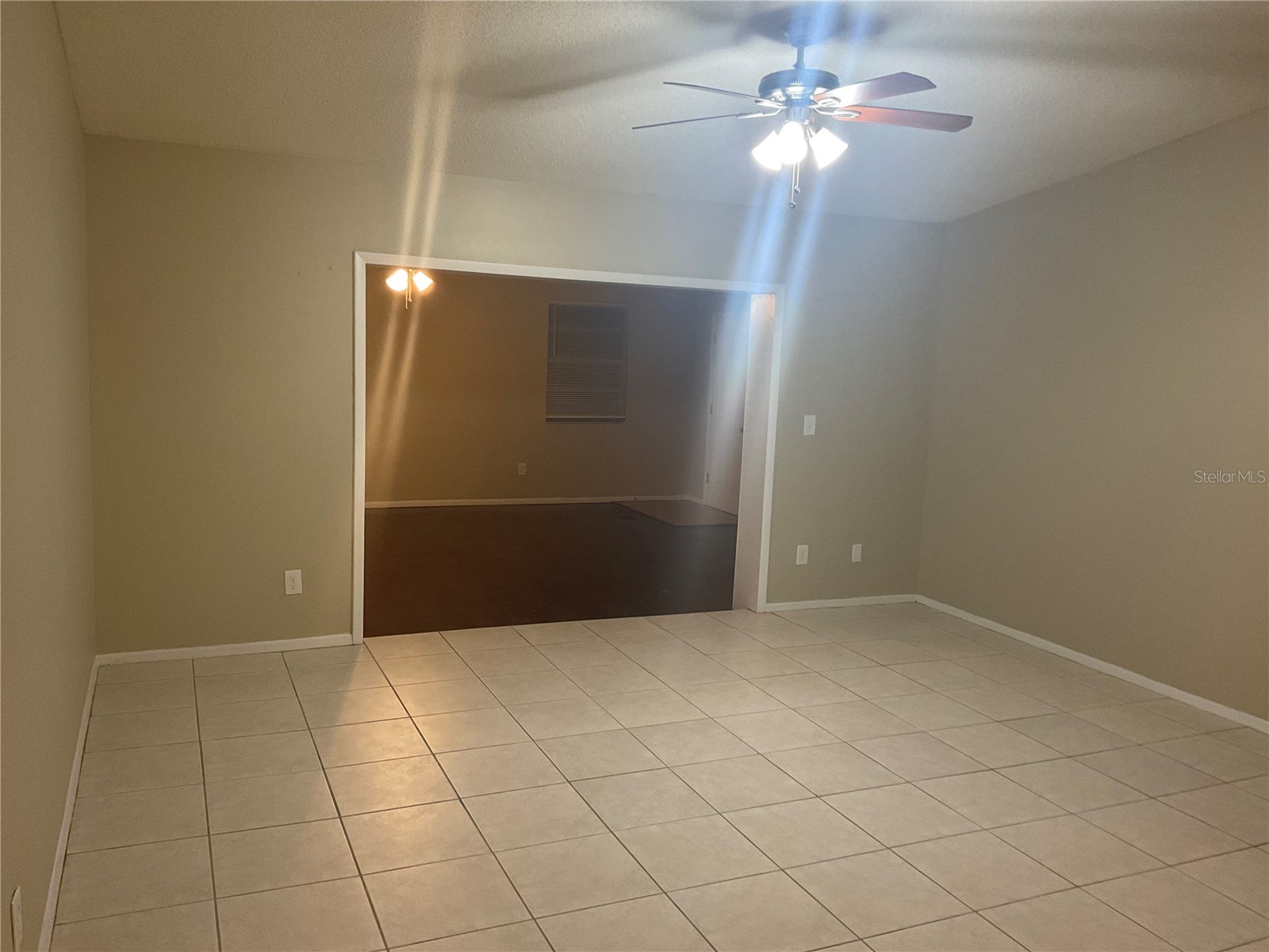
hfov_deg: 61.7
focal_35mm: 29
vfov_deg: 48.2
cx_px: 634
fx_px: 1063
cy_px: 476
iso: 100
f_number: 1.8
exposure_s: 1/60
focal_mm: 3
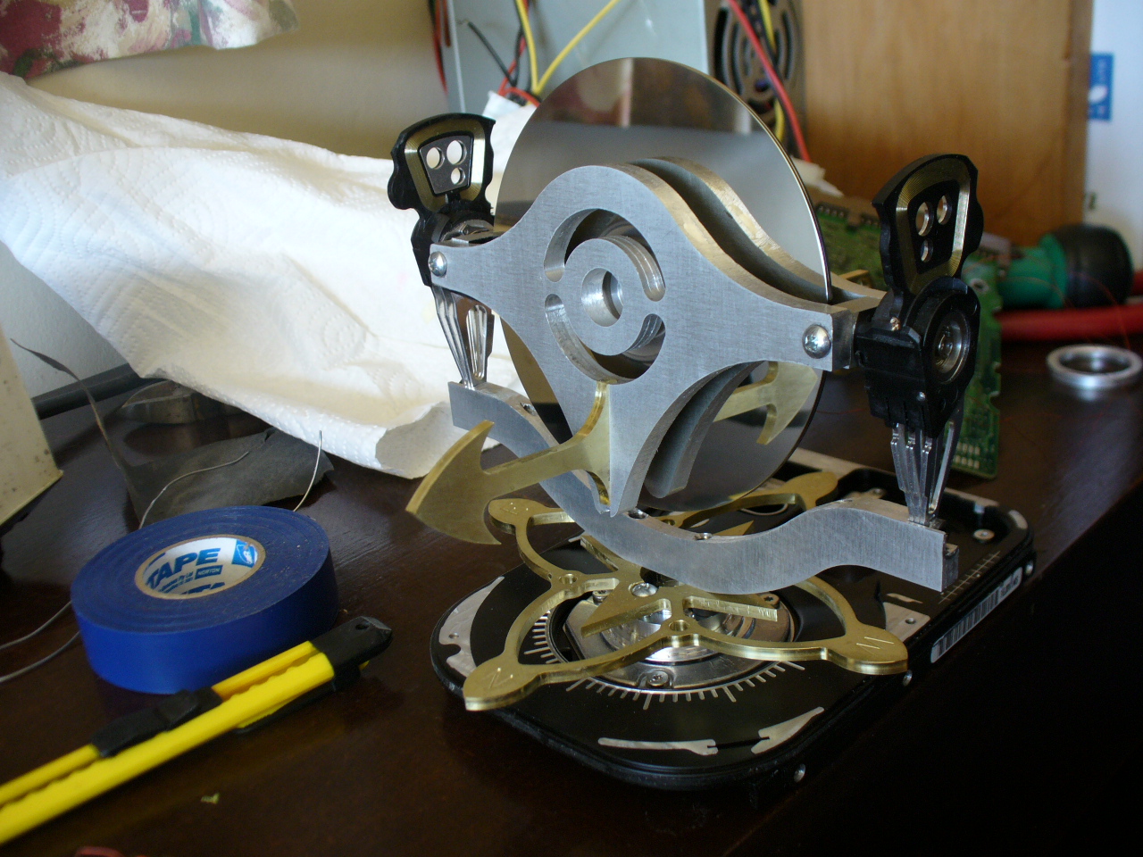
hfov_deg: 50.1
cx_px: 572
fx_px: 1222
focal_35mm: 37
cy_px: 428
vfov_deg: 38.7
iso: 100
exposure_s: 1/40
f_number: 2.8
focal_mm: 6.1
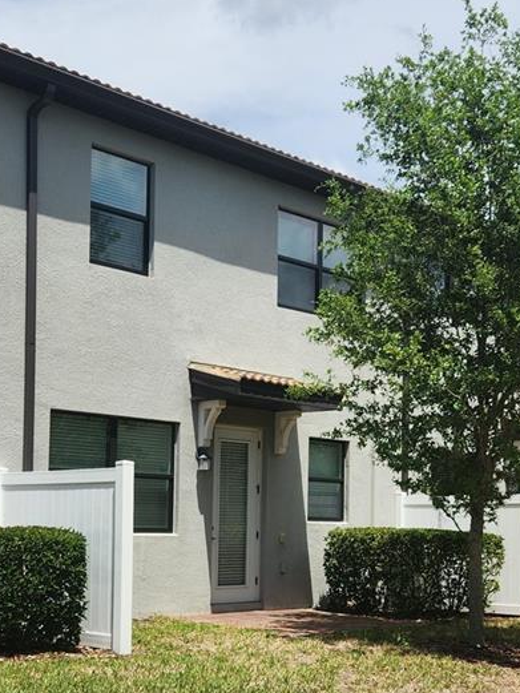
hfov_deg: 27.5
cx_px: 285
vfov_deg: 35.9
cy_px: 448
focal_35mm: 53
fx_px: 1061
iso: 20
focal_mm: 5.4
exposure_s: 1/2378
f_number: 1.8
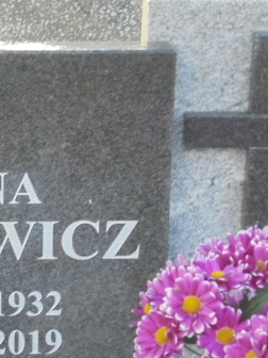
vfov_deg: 12.5
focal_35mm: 158
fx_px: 1631
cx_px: -20
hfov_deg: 9.3
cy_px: 206
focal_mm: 14.9
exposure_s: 1/30
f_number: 6.7
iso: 320
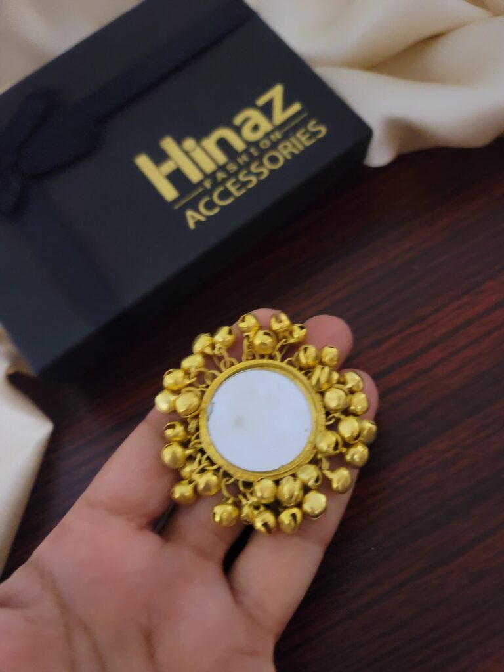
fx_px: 485
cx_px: 252
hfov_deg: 54.9
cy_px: 336
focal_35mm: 25
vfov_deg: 69.4
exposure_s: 1/15
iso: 1250
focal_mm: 7
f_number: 1.8
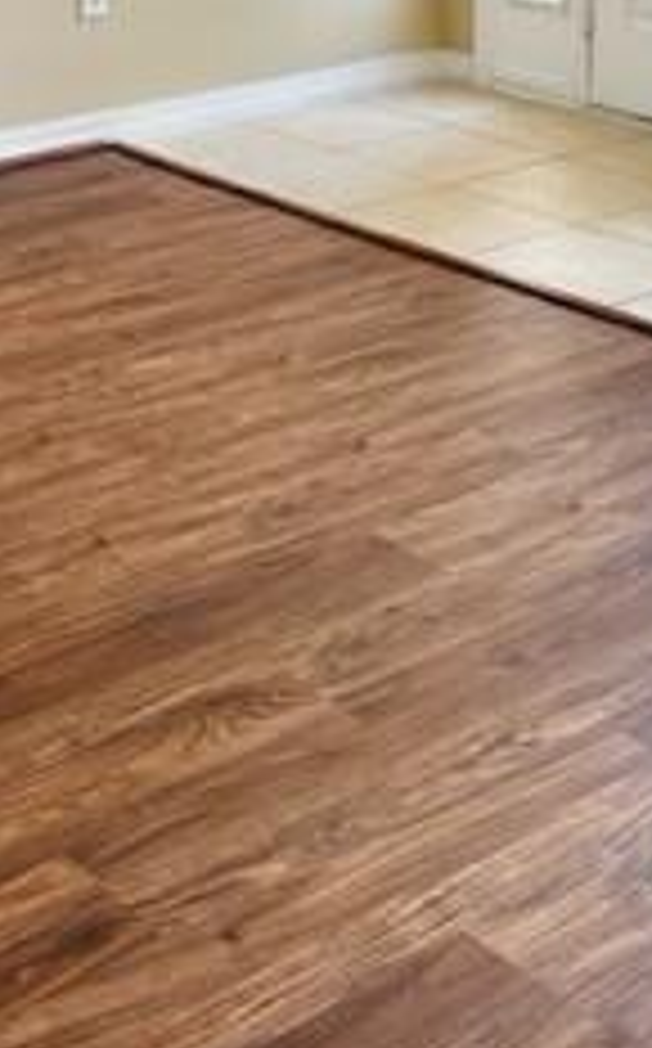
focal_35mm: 70
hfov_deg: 18.5
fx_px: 1996
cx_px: 207
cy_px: -148
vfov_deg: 26.7
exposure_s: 1/121
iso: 100
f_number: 1.78
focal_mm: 6.86
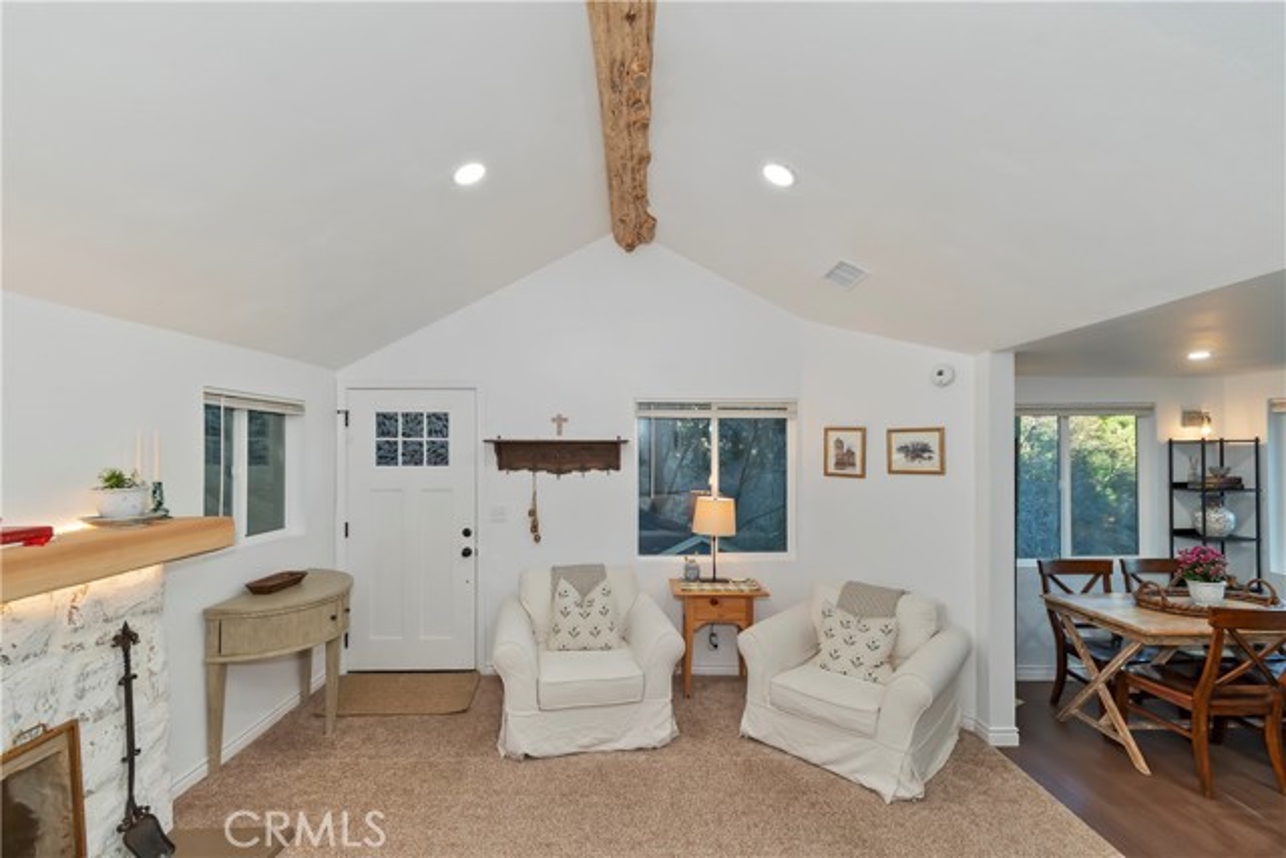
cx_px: 643
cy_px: 429
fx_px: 536
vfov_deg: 77.4
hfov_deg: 100.4
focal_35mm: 15
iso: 400
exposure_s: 1/30
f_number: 8
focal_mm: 10
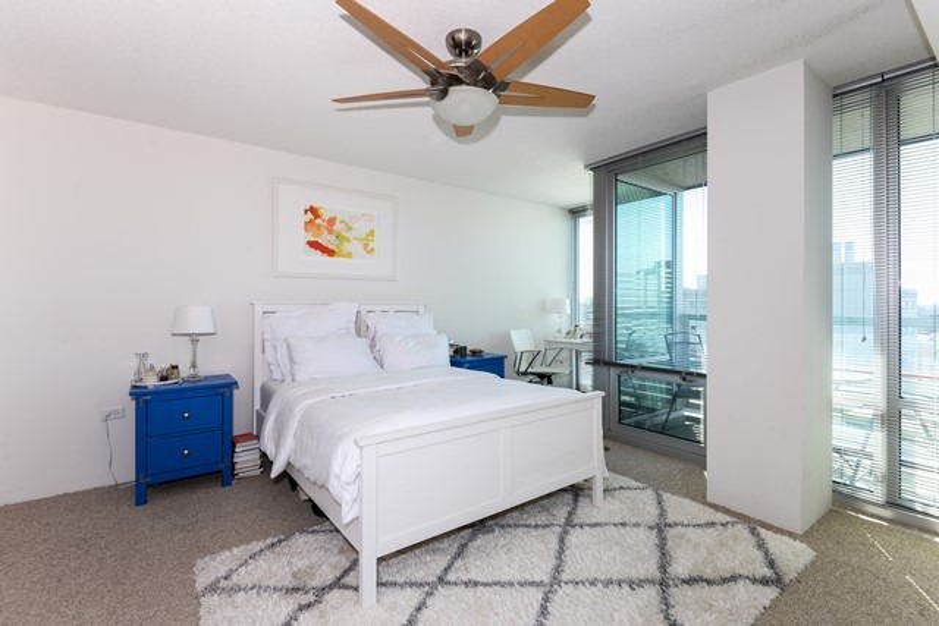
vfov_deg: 73.8
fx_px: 417
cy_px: 313
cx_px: 470
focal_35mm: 16
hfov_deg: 96.7
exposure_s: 1/50
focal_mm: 16
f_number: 8
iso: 200
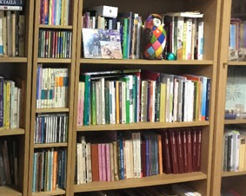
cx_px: 57
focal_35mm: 50
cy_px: 49
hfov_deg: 36.4
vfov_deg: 29.7
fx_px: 364
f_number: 2.2
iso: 320
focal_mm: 4.15
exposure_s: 1/17
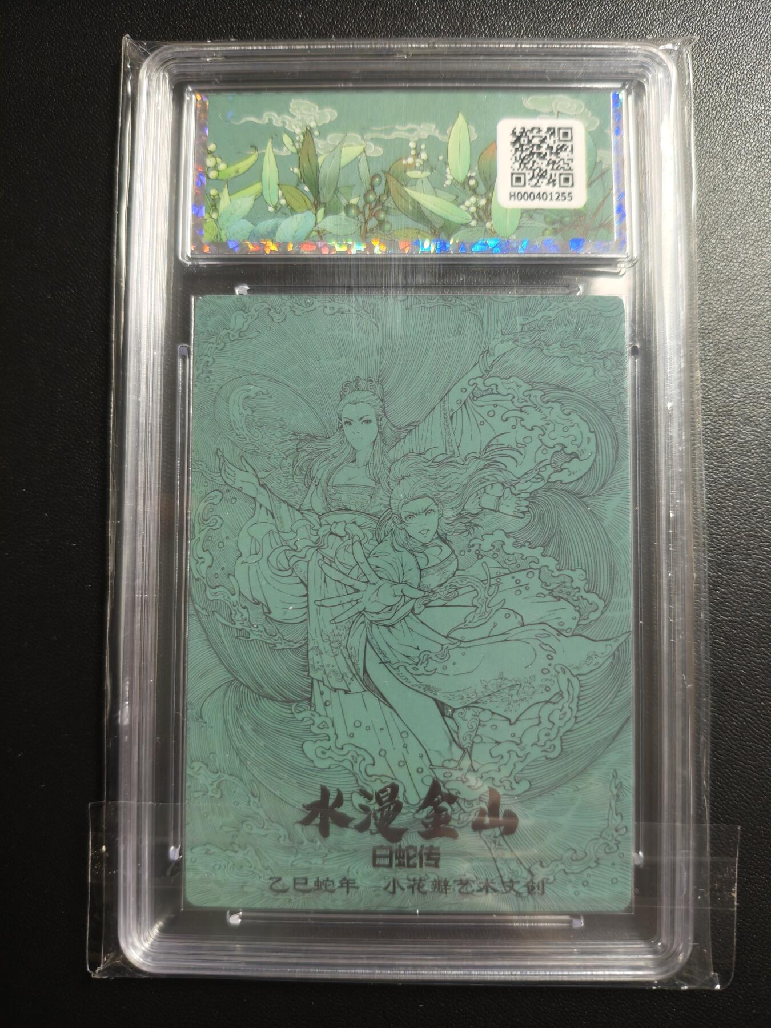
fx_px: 772
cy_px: 514
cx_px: 386
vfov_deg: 67.3
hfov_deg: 53.1
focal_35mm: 26
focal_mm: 4.94
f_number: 1.5
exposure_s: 1/50
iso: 500
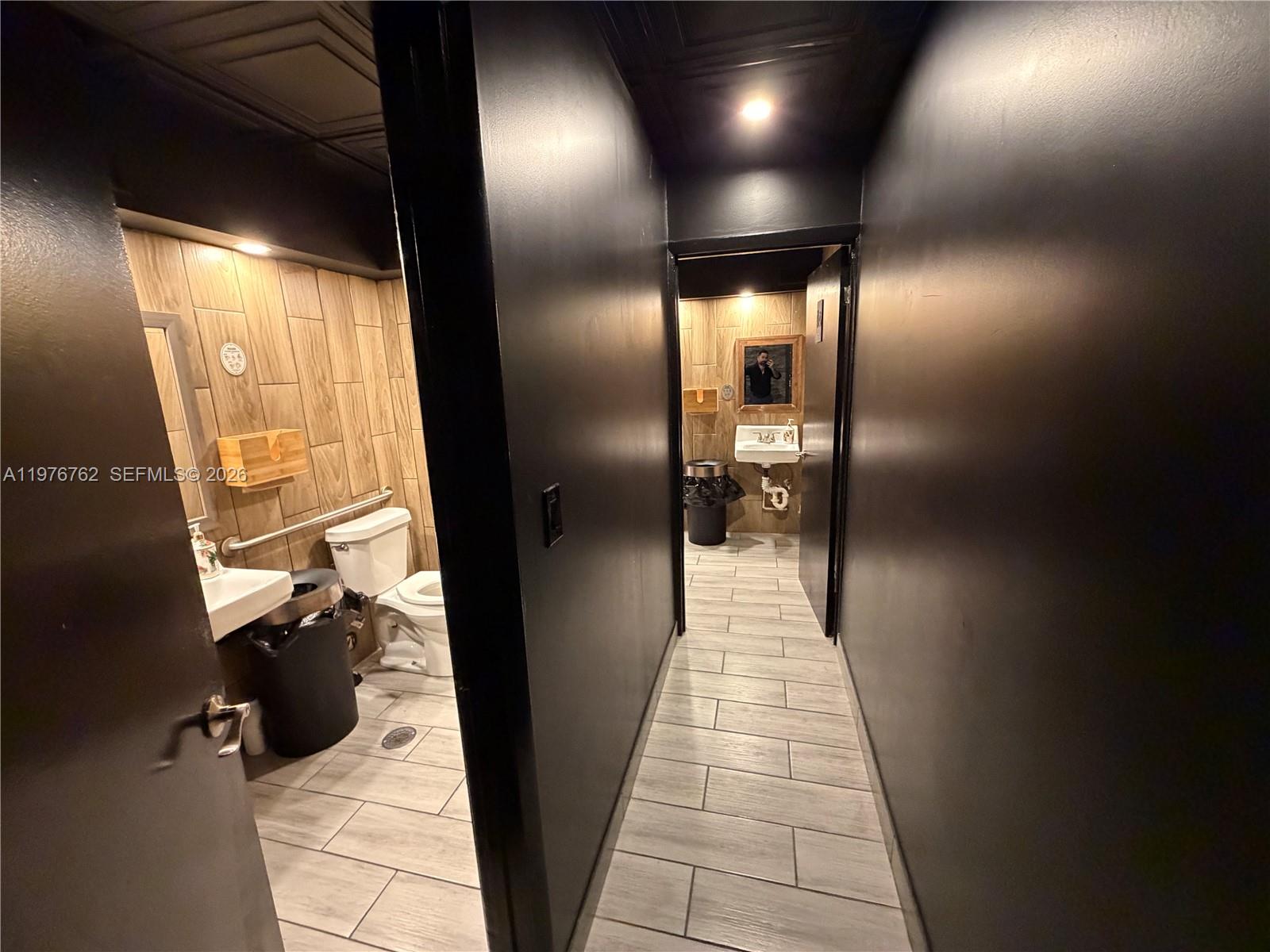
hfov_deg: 102.1
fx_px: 514
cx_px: 635
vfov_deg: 85.7
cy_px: 476
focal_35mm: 14
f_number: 2.2
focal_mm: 2.22
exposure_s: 1/60
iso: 1000
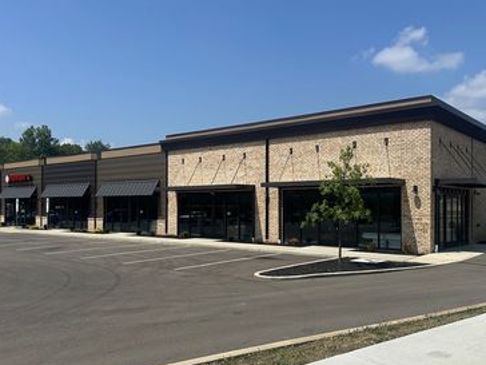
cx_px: 222
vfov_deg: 42.9
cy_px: 203
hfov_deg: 55.3
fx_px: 463
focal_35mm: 33
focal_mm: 6.86
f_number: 1.78
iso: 80
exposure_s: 1/7576
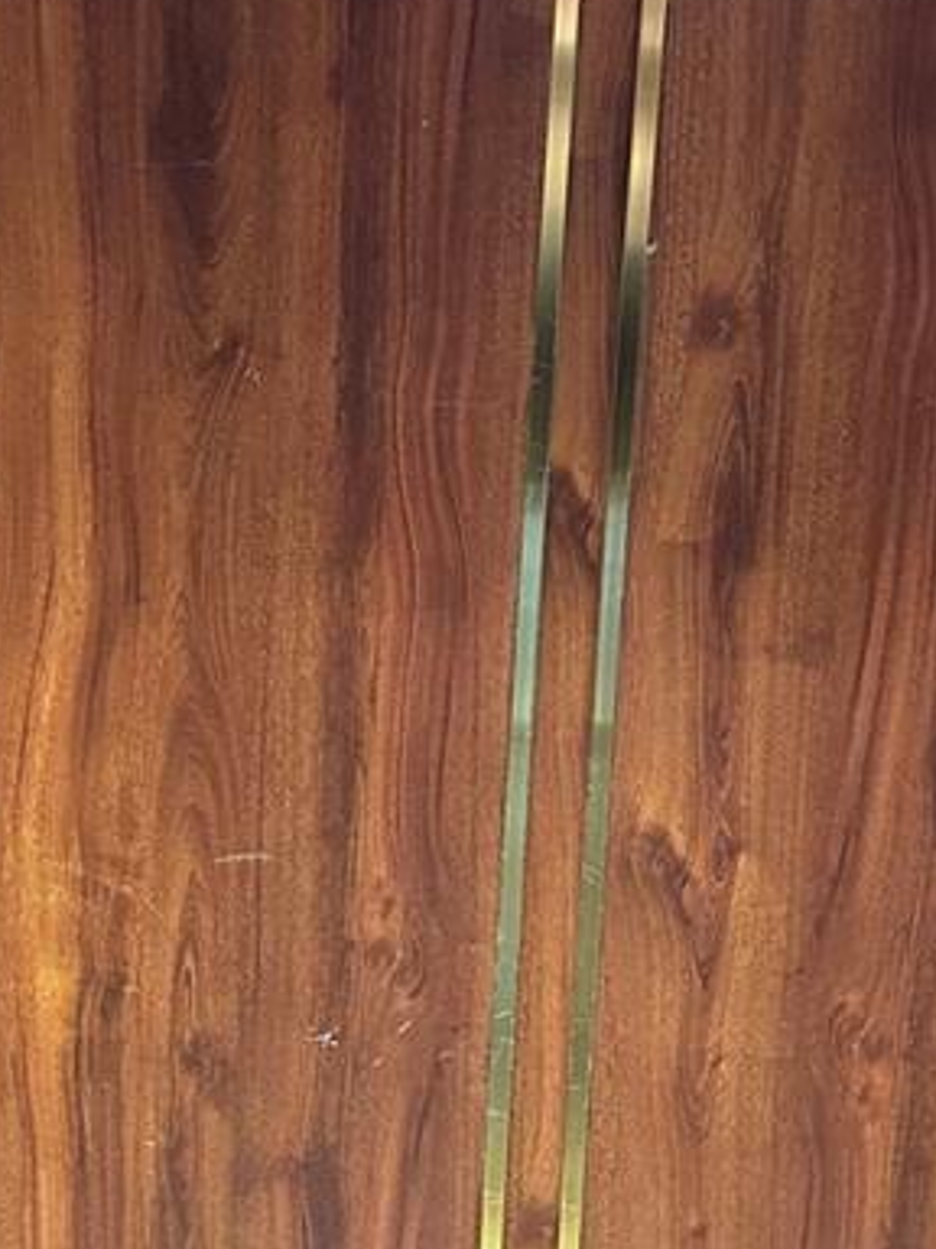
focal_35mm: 75
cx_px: 273
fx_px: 2704
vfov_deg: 25.7
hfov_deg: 19.5
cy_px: 914
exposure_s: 1/40
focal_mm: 6.86
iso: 640
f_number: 1.78
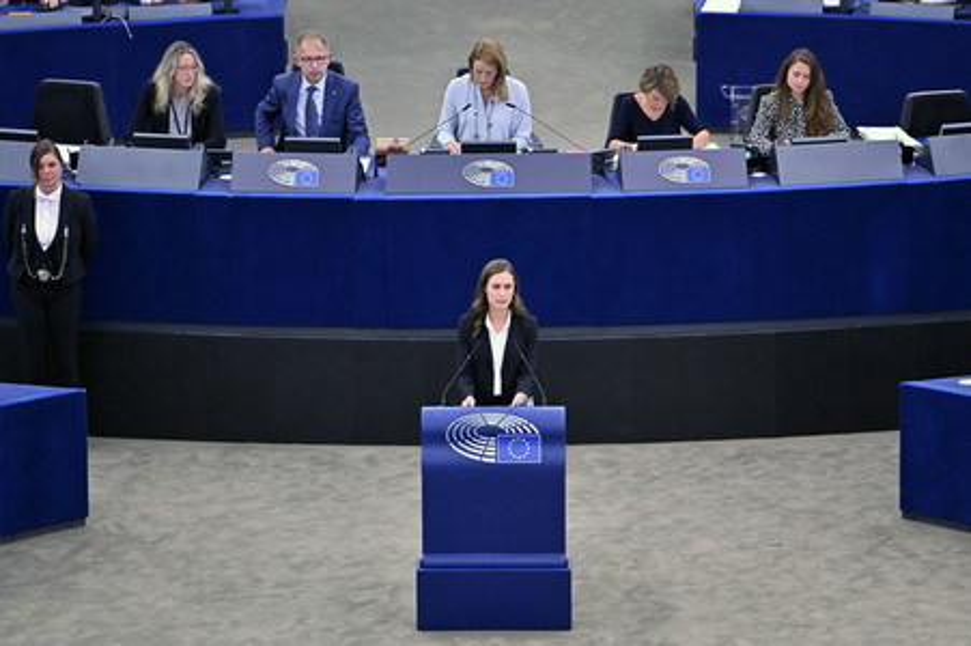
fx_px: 5390
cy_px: 323
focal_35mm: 200
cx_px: 486
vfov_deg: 6.9
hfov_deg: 10.3
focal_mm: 200
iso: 3200
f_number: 2.8
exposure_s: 1/800
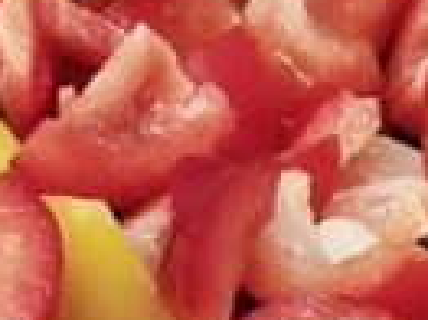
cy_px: 129
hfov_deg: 2.8
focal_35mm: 710
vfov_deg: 2.1
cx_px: 353
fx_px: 8771
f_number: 1.75
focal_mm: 5.25
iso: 316
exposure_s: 1/50
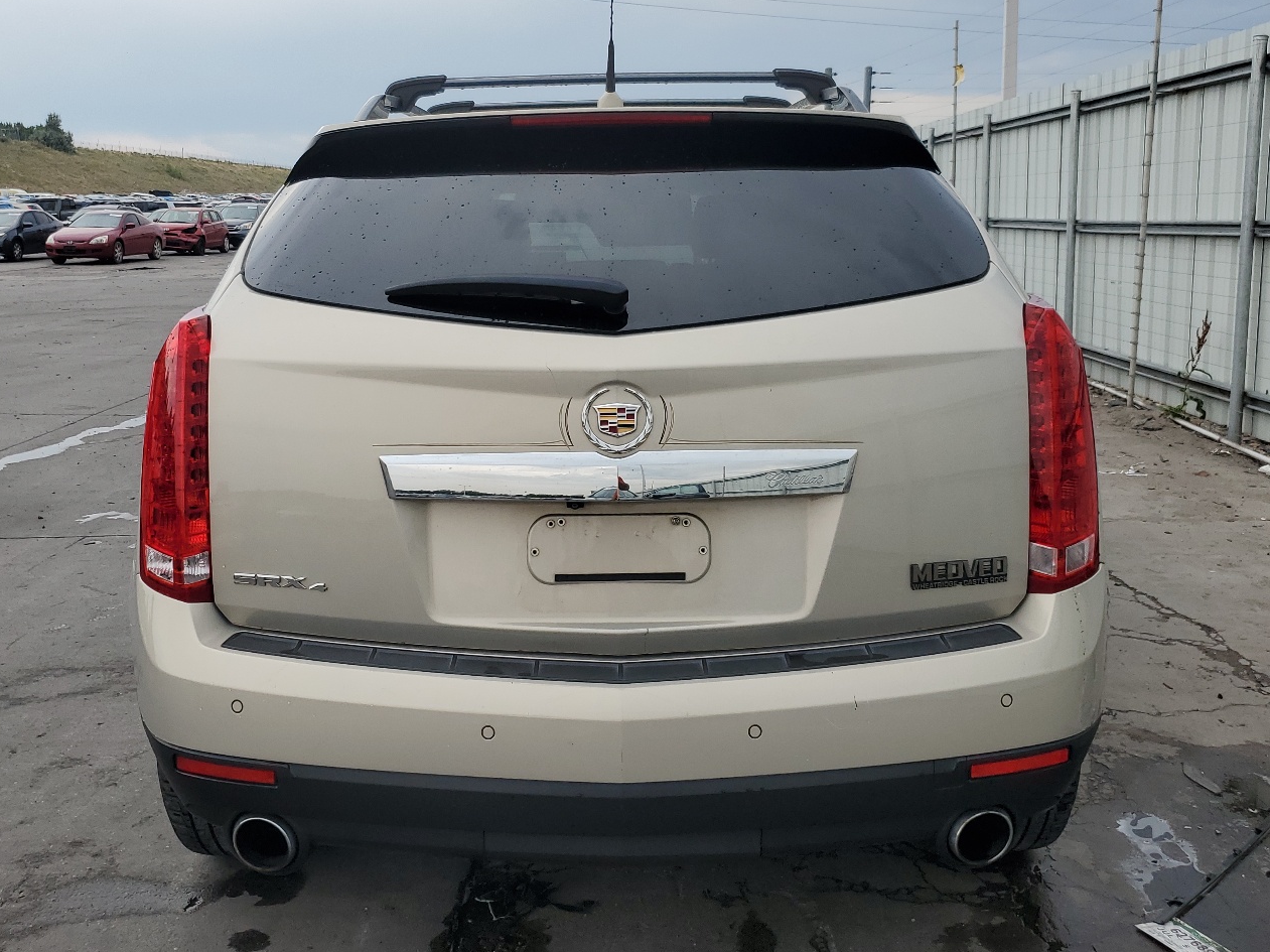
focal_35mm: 33
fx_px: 1210
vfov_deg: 42.9
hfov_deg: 55.3
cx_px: 609
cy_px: 438
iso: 50
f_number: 1.5
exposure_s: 1/1667
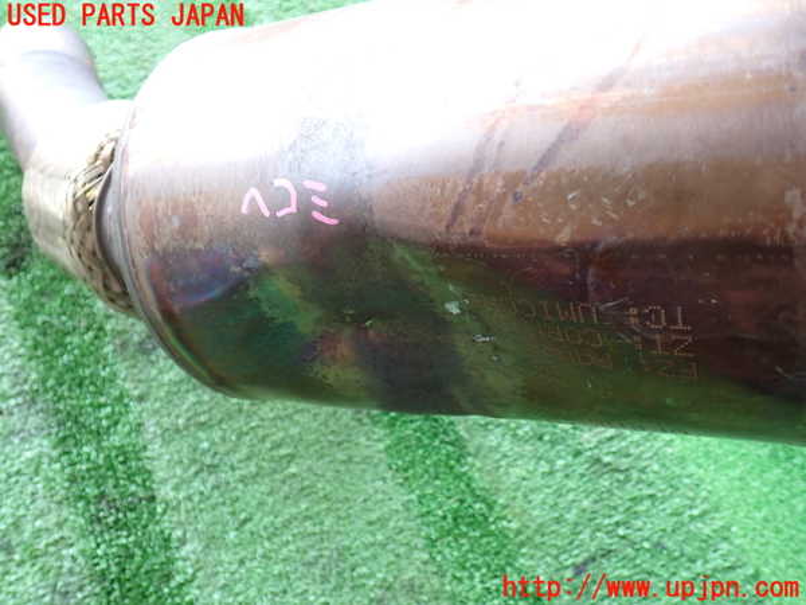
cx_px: 403
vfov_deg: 46.8
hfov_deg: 60.0
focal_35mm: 30
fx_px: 699
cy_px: 302
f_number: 2.3
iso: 200
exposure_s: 1/50
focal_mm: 5.4
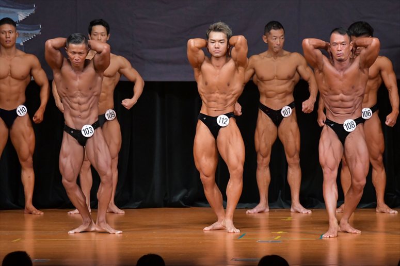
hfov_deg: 7.6
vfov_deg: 5.1
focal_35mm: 270
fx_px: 2999
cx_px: 200
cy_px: 133
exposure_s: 1/400
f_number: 5.6
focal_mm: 180
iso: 5000
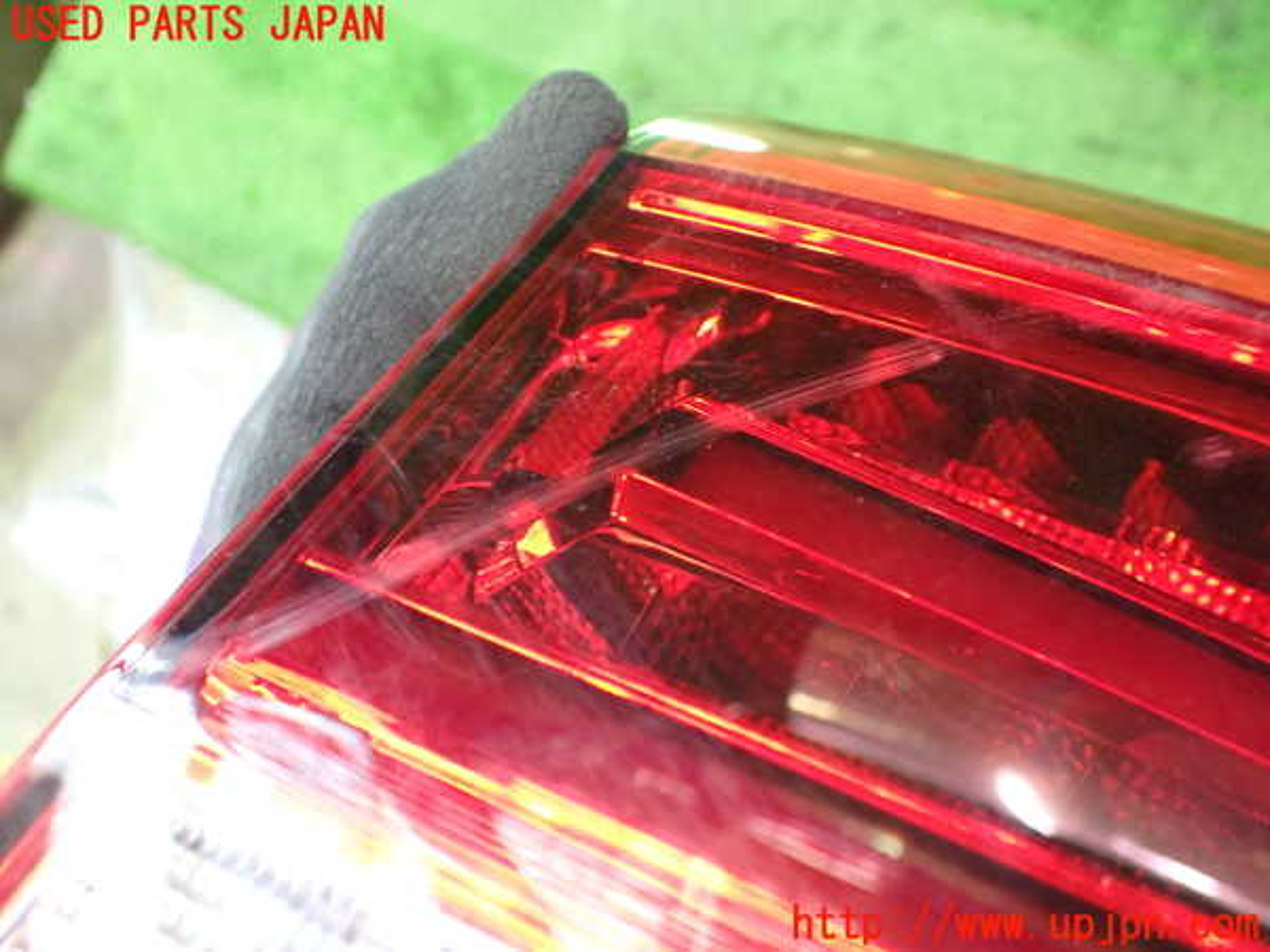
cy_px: 476
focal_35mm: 30
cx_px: 635
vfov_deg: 46.8
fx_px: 1101
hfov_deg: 60.0
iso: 1250
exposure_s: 1/30
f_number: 2.3
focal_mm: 5.4
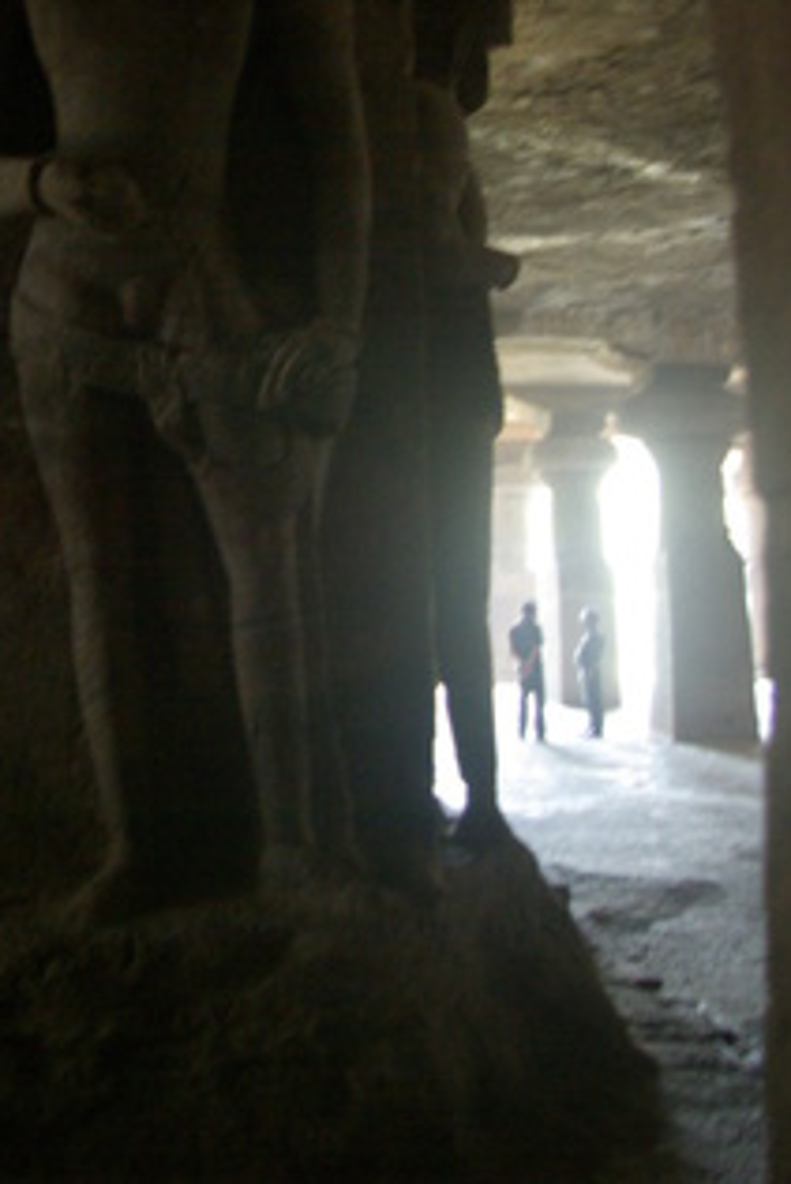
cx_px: 214
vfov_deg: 46.1
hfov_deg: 32.2
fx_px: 1350
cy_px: 333
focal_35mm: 41
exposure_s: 1/1.43
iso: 800
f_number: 3.5
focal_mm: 18
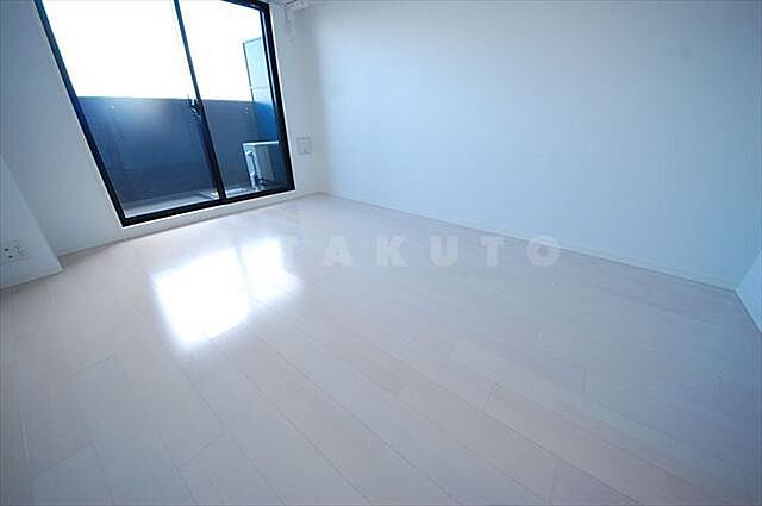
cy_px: 253
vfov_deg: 89.8
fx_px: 254
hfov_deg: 112.7
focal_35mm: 12
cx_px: 381
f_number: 4.5
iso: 800
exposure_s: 1/80
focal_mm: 8
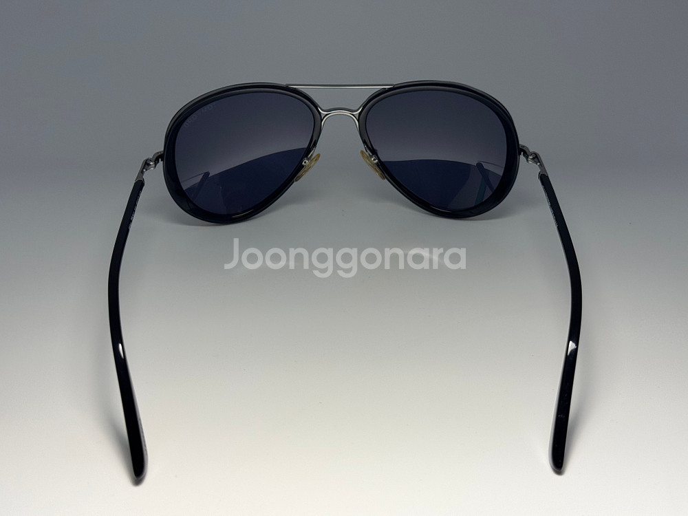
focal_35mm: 48
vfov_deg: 30.3
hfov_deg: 39.7
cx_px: 344
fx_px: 954
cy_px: 258
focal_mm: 6.76
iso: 64
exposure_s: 1/130
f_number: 1.78
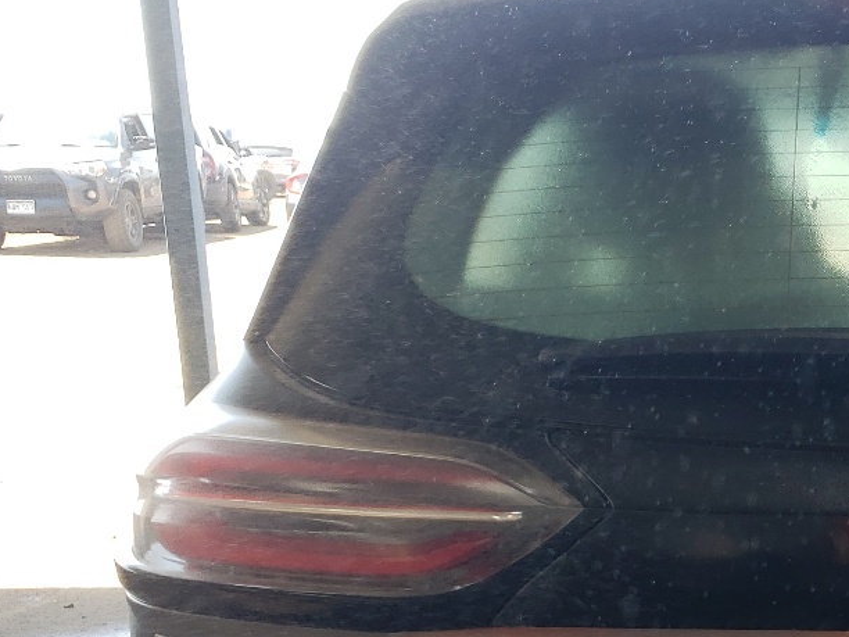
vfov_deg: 20.7
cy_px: 672
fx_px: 1668
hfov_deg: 25.9
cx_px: 990
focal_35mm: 68
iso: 50
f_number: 1.5
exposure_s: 1/312
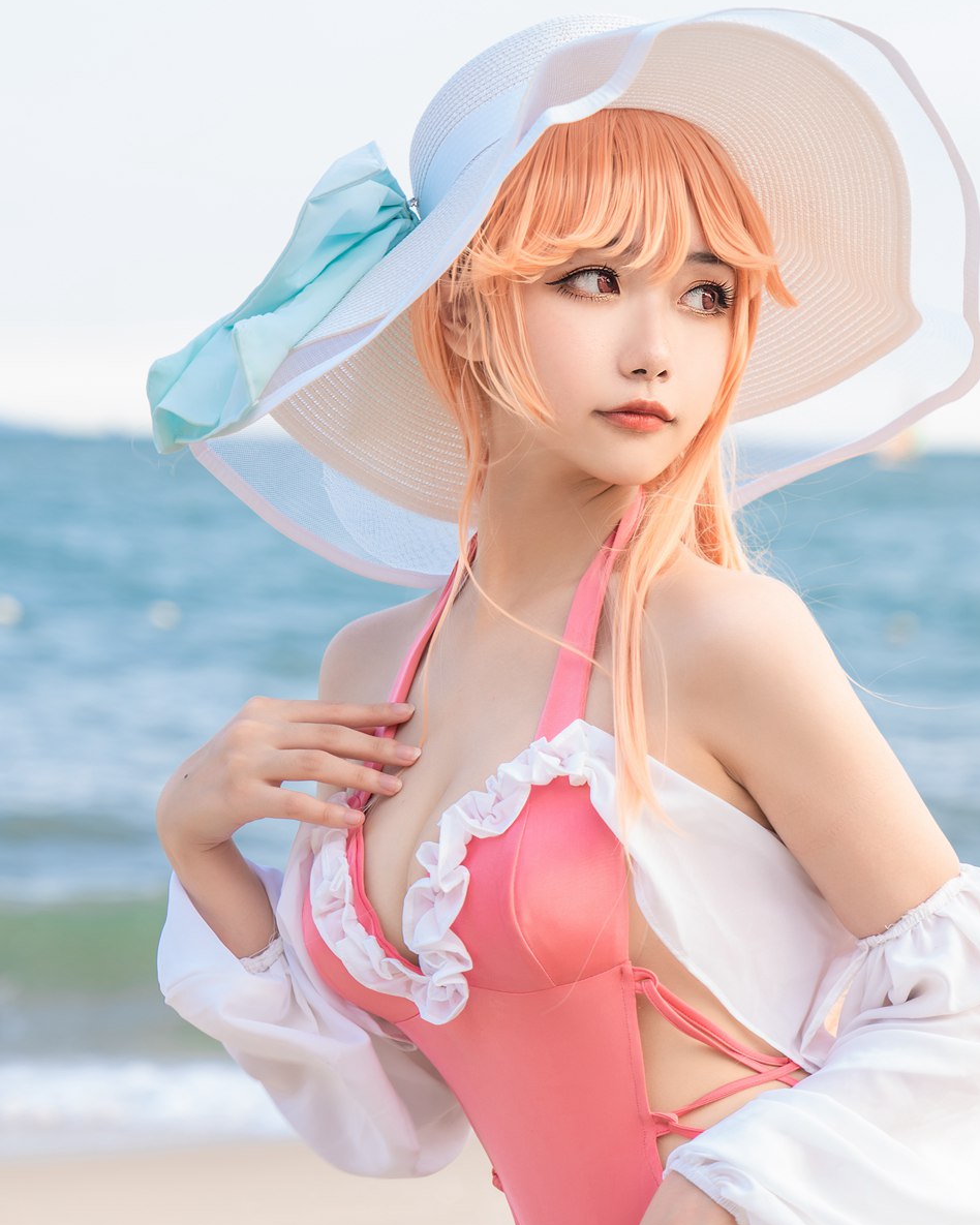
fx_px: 3807
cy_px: 897
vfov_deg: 18.2
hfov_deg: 14.7
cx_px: 606
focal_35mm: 105
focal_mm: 68
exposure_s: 1/125
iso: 80
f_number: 3.5
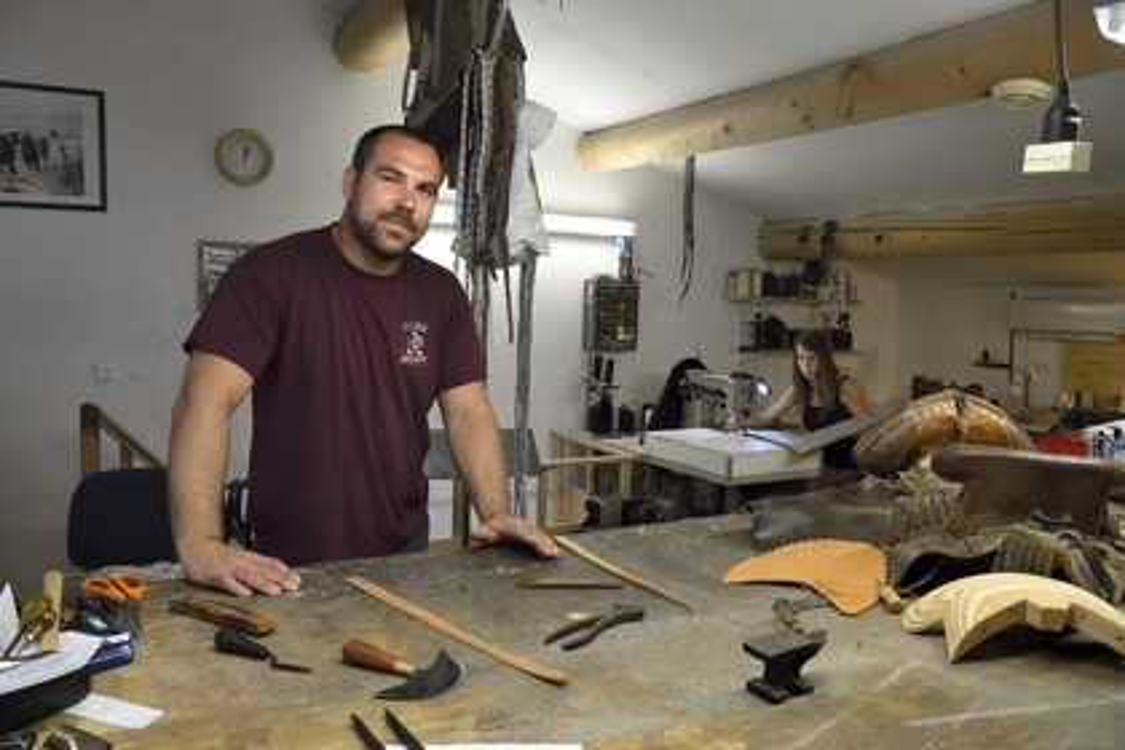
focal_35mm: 28
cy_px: 375
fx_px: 875
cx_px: 562
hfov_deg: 65.5
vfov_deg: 46.4
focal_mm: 28
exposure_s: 1/60
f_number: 8
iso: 1600
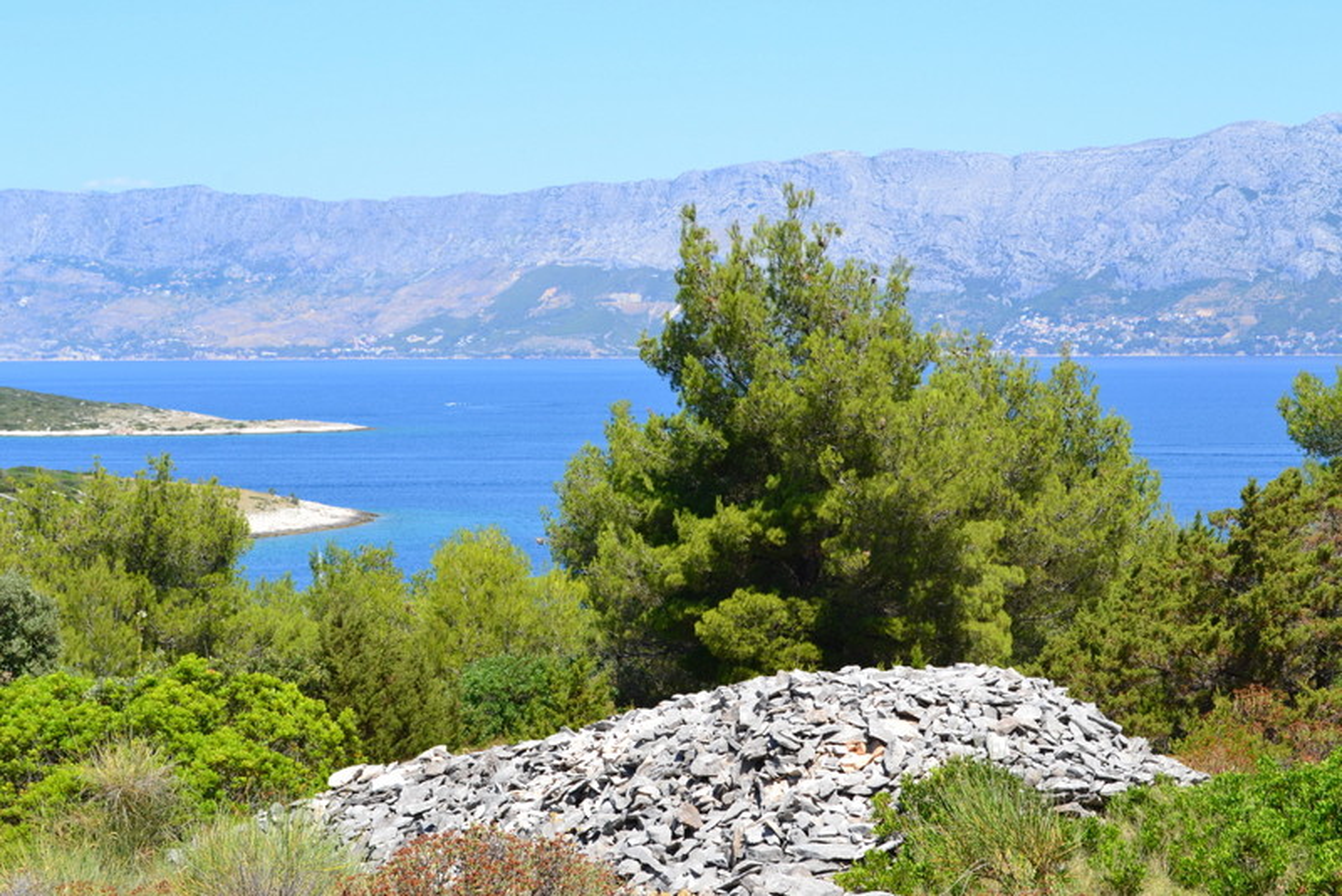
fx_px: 2573
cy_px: 448
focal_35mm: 69
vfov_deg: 19.7
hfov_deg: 29.2
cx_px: 671
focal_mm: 46
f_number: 11
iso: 400
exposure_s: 1/400
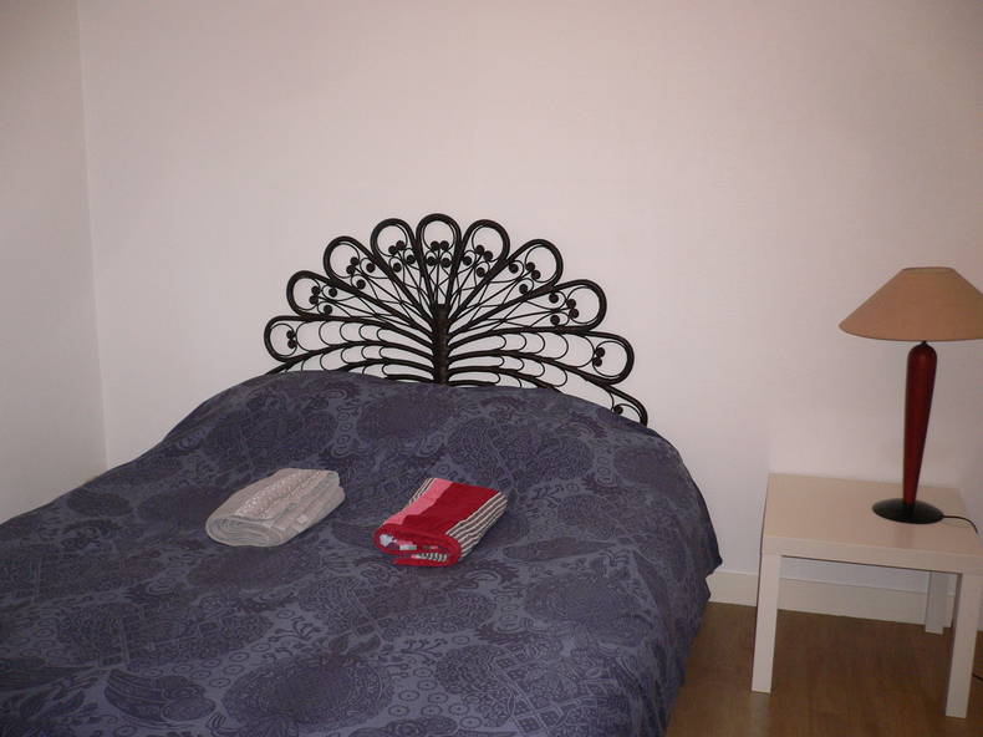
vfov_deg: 40.7
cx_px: 492
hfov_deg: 52.6
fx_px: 994
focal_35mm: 35
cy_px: 368
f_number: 2.8
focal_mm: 5.8
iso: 200
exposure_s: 1/60
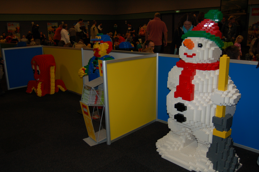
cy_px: 86
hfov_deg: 57.3
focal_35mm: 33
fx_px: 237
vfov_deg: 39.9
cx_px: 130
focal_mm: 22
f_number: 3.8
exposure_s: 1/60
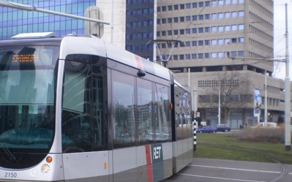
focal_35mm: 67
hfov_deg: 30.5
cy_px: 113
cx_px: 105
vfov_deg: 19.4
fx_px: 533
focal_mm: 7.4
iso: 100
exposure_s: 1/160
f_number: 4.9
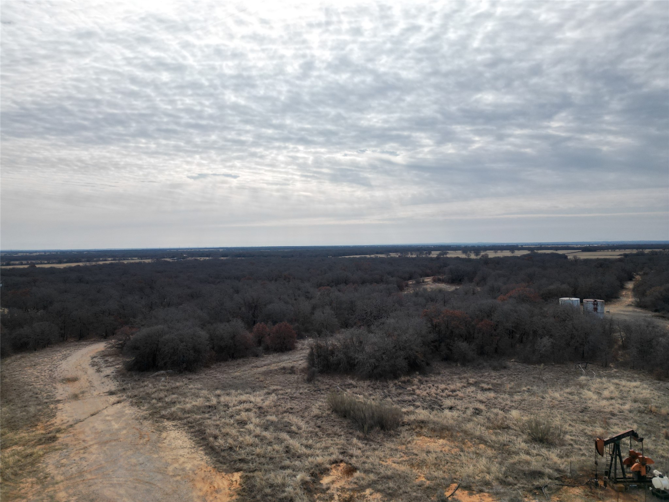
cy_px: 251
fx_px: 464
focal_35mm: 24
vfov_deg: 56.8
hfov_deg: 71.6
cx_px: 334
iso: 100
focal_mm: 6.72
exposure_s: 1/5000
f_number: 1.7
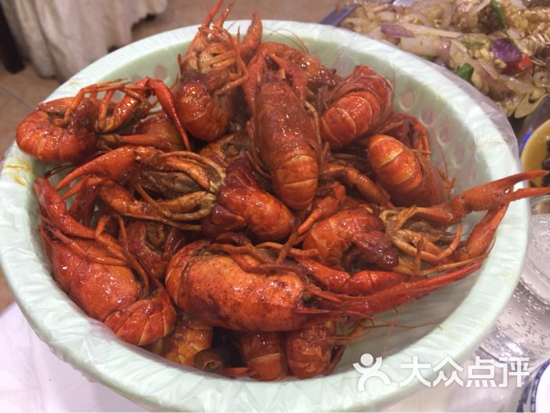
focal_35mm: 29
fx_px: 461
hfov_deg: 61.7
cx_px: 275
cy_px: 206
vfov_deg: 48.2
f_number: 2.2
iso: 160
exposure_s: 1/33
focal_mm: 4.15
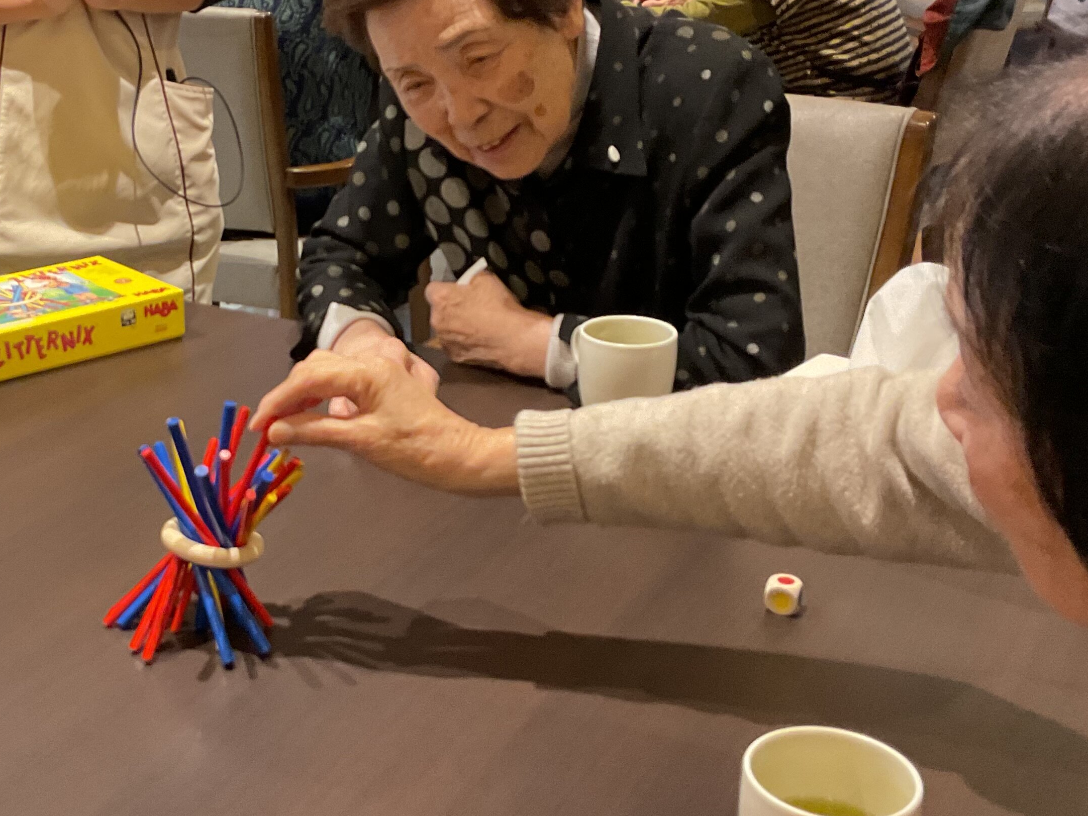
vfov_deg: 27.0
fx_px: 1697
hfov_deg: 35.1
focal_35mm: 54
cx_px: 339
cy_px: 370
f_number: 1.8
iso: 160
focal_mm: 3
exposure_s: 1/60
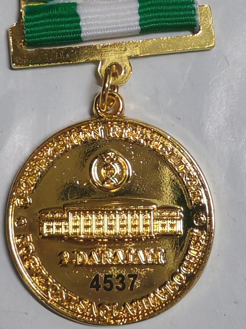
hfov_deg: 10.8
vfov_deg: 14.4
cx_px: 116
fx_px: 1298
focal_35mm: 137
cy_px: 134
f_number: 1.95
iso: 800
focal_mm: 5.52
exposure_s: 1/50
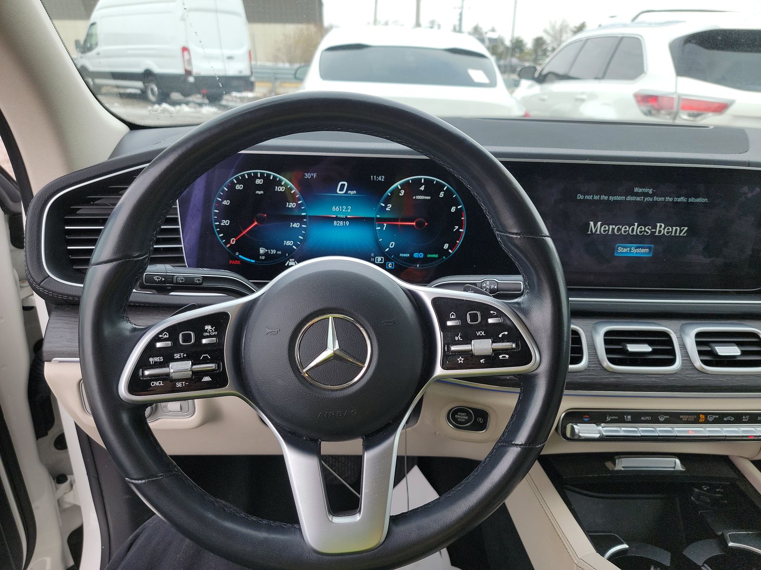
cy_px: 285
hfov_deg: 71.6
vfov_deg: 56.8
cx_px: 380
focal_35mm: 24
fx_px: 528
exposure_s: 1/171
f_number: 1.8
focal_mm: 6.7
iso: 50
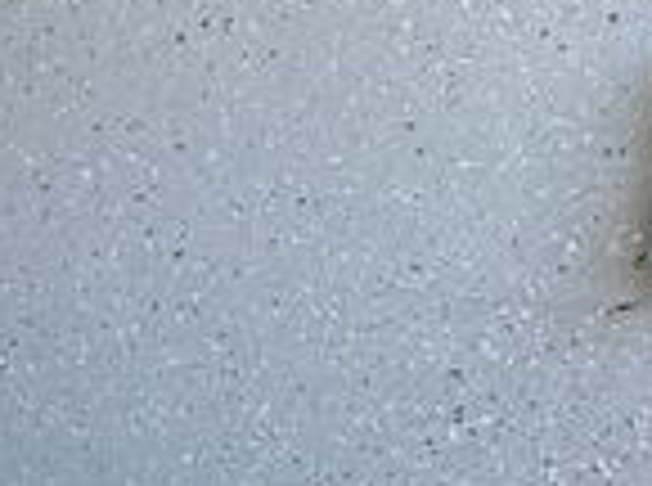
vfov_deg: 8.5
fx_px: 3194
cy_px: 688
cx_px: -1457
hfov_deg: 8.9
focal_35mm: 170
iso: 80
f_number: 1.78
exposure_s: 1/756
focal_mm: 6.86
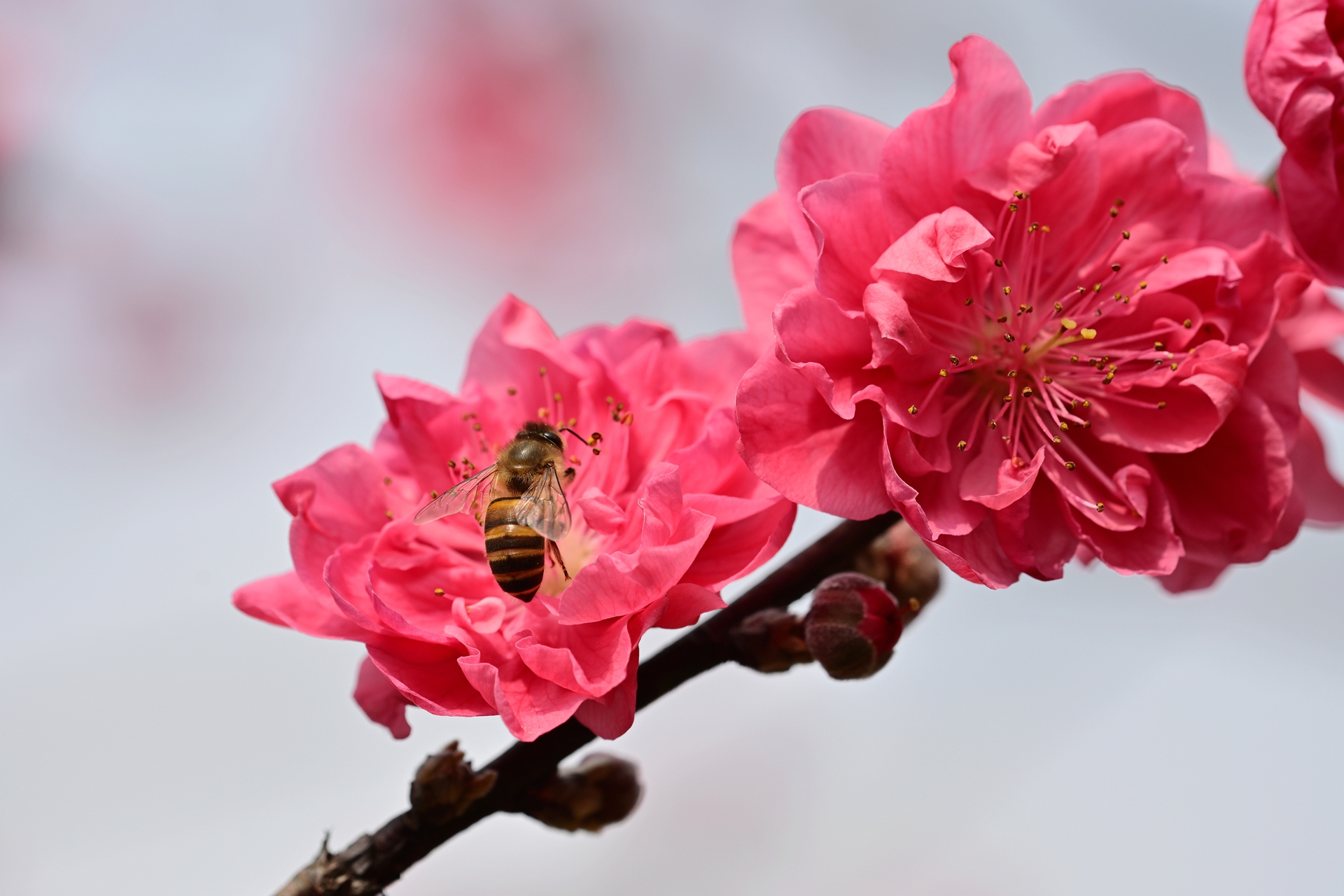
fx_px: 5600
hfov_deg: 13.7
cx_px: 672
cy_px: 448
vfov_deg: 9.1
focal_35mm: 150
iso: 100
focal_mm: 150
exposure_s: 1/320
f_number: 8
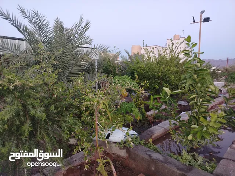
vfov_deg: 56.8
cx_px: 118
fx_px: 163
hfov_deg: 71.6
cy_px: 88
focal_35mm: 24
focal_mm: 5.25
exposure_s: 1/25
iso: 925
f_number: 1.75
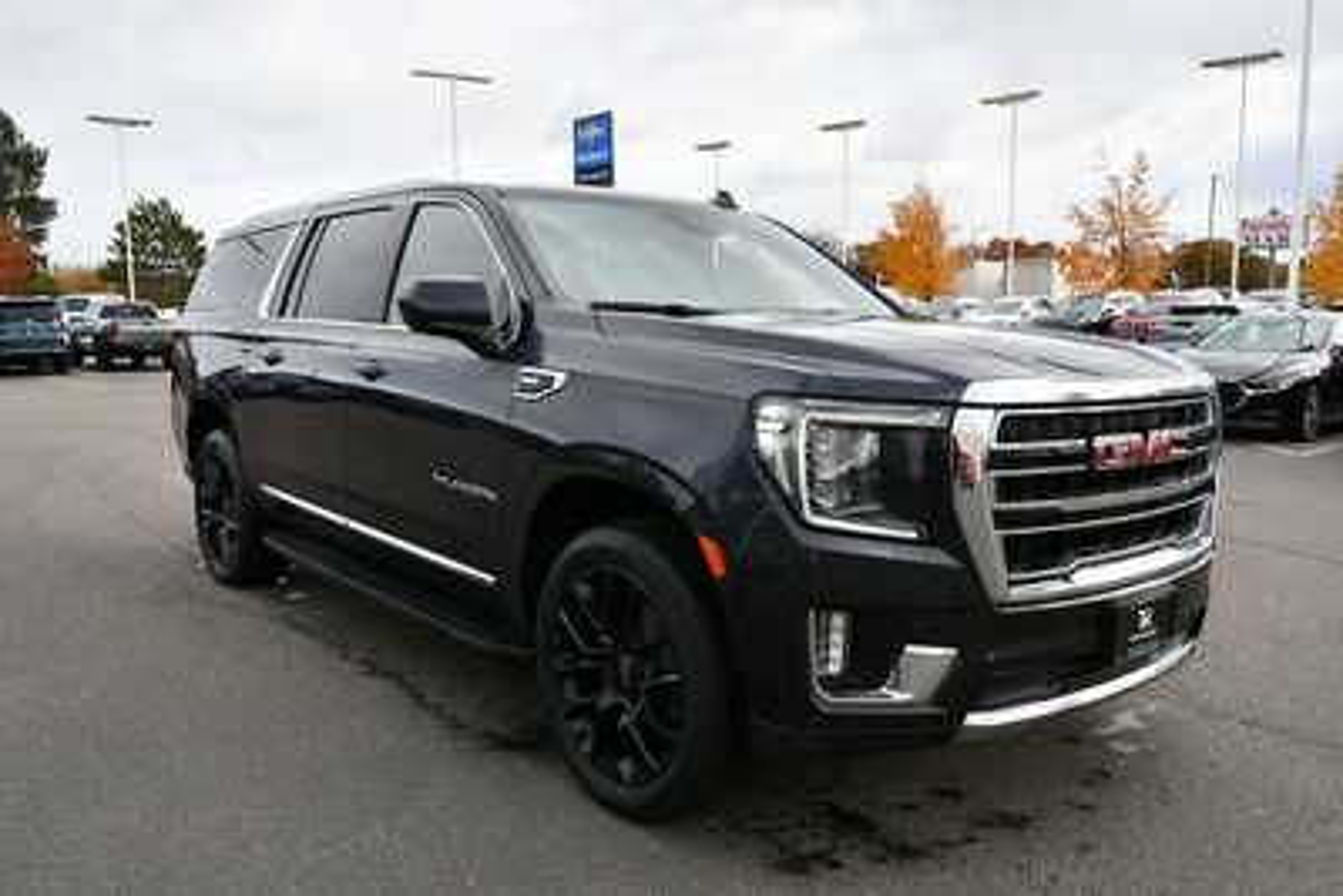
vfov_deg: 43.6
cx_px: 672
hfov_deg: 61.9
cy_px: 448
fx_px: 1120
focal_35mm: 30
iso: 200
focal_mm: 20
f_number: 7.1
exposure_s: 1/250
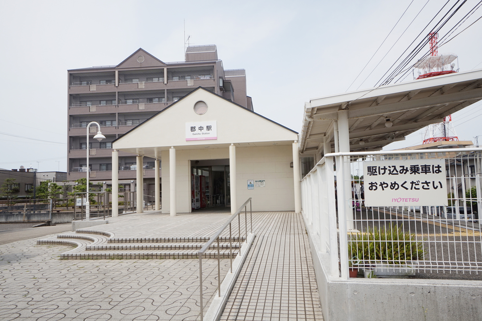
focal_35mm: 27
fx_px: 361
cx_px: 241
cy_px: 160
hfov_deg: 67.4
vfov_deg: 47.9
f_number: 11
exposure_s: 1/200
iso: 100
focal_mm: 18
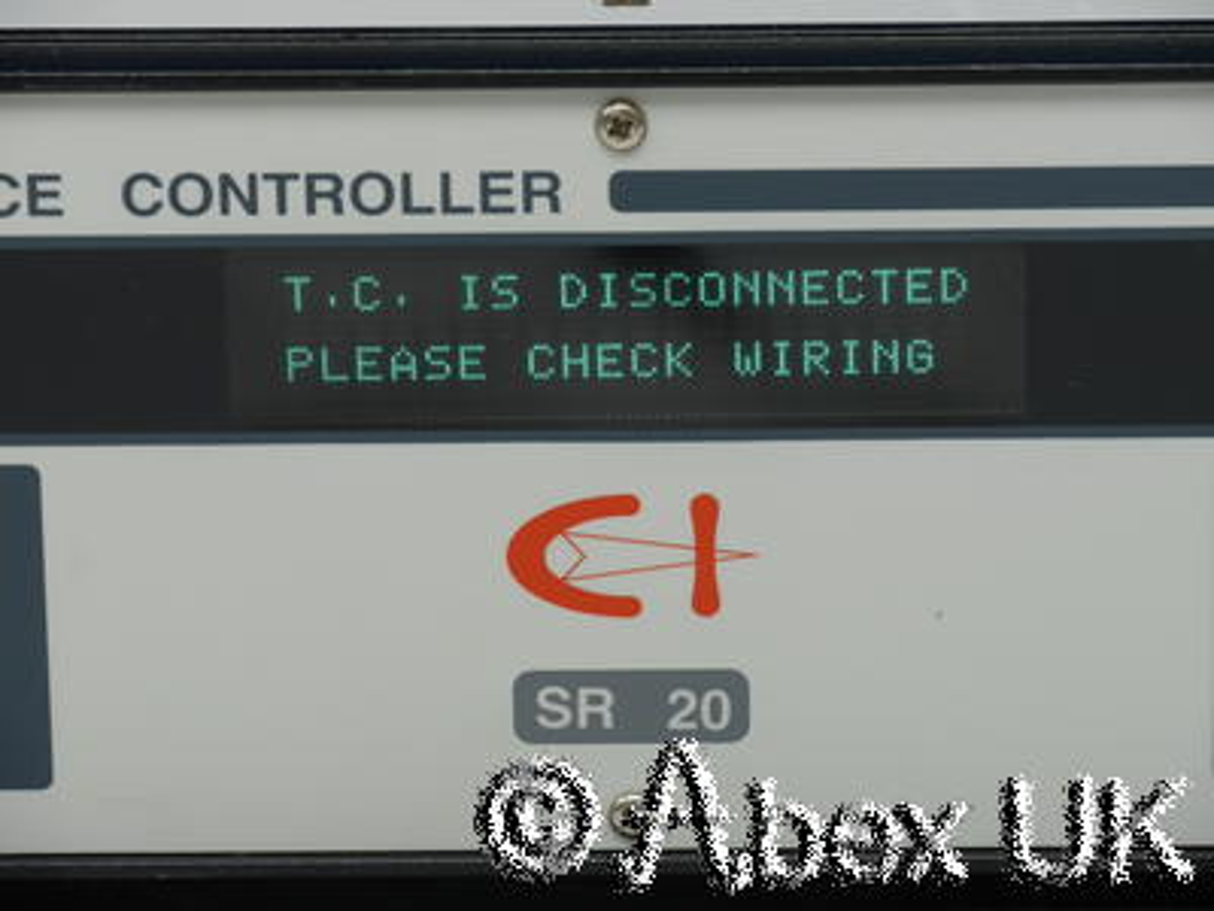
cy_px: 456
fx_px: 7154
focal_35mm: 204
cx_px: 607
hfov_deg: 9.7
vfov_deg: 7.3
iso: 400
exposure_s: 1/20
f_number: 9
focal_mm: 102
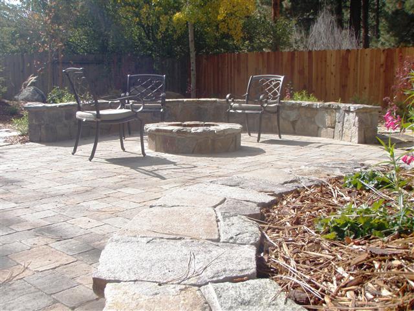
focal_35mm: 38
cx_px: 207
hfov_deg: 49.0
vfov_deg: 37.7
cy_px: 156
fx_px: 454
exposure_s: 1/800
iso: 80
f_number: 3.5
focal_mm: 6.7
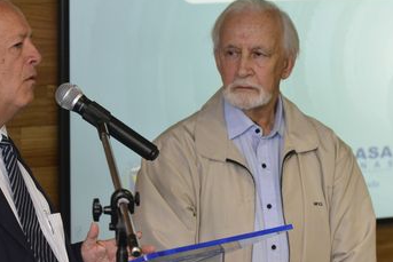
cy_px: 57
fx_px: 3724
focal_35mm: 341
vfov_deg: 4.0
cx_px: 229
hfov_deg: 6.0
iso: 4500
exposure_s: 1/125
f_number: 7.1
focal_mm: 195
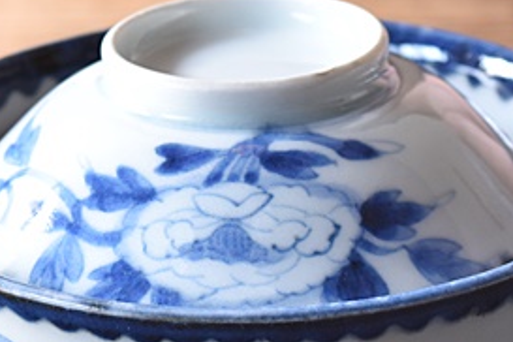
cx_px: 218
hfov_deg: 7.6
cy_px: 306
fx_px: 3871
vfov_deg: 5.1
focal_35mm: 272
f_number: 5.6
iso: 400
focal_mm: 55
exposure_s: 1/6
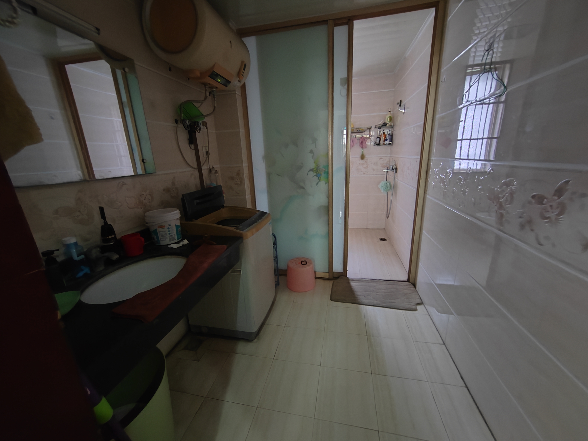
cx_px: 294
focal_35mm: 13
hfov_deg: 106.2
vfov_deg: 89.9
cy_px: 220
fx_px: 221
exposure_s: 1/14
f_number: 2.2
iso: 2500
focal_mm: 2.16
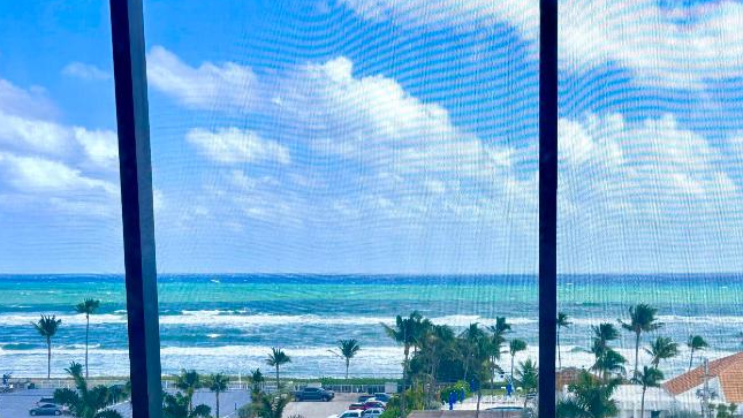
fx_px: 887
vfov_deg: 25.7
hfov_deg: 44.8
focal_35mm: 45
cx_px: 492
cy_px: 374
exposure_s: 1/851
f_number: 1.6
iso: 50
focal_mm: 5.96
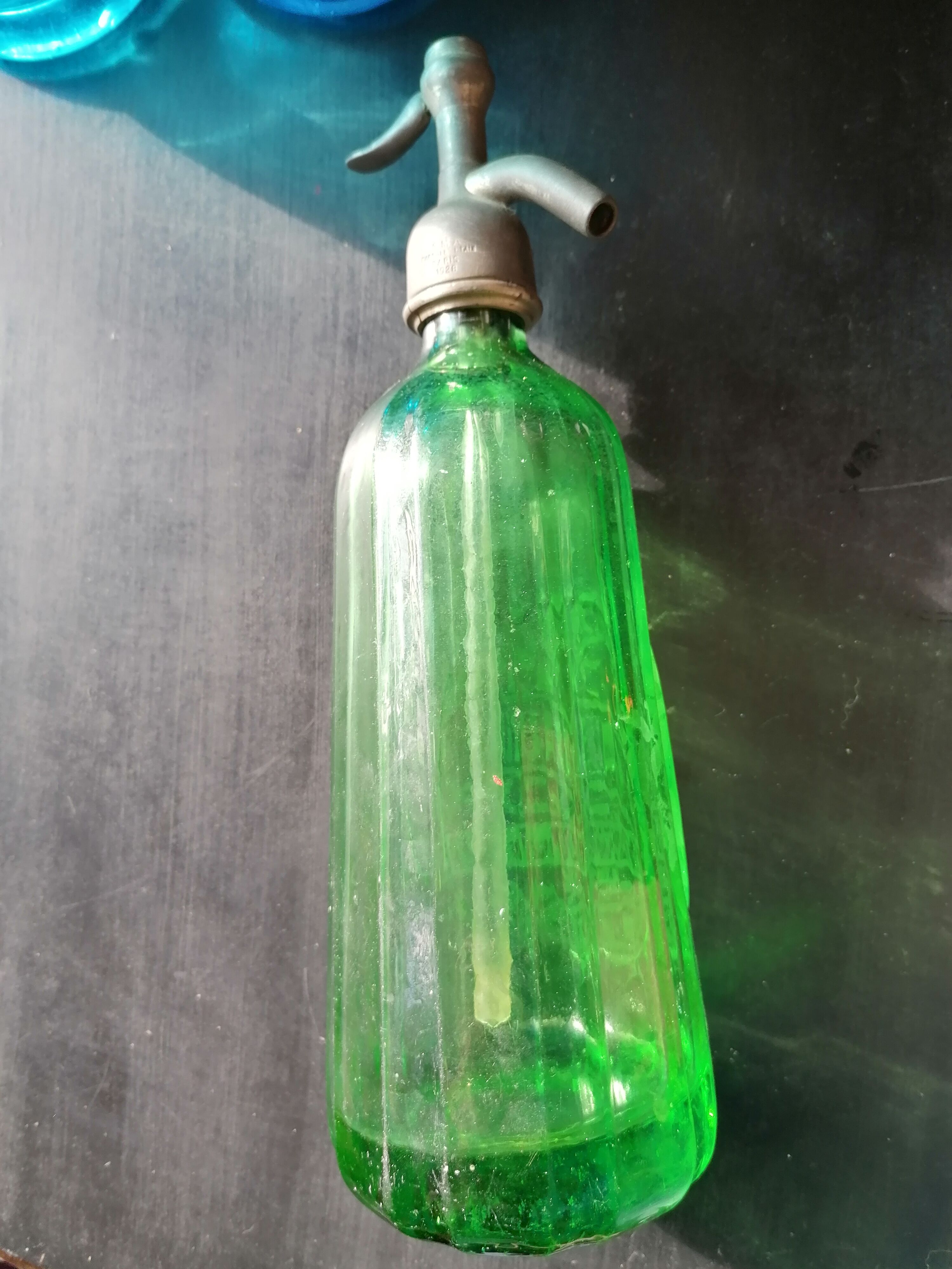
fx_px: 990
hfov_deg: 51.4
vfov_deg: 65.3
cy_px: 634
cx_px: 476
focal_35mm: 27
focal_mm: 4.75
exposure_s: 1/50
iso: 50
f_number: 1.8
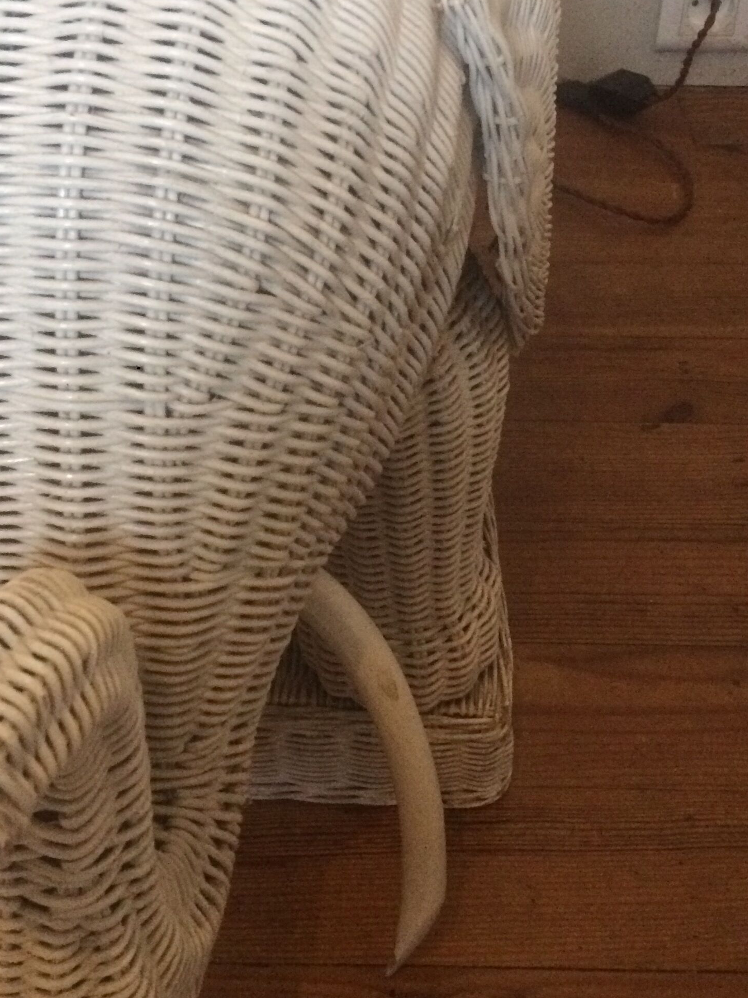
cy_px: 373
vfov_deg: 38.7
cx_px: 324
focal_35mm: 49
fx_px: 1412
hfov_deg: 29.6
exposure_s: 1/17
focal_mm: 4.15
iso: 400
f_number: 2.2
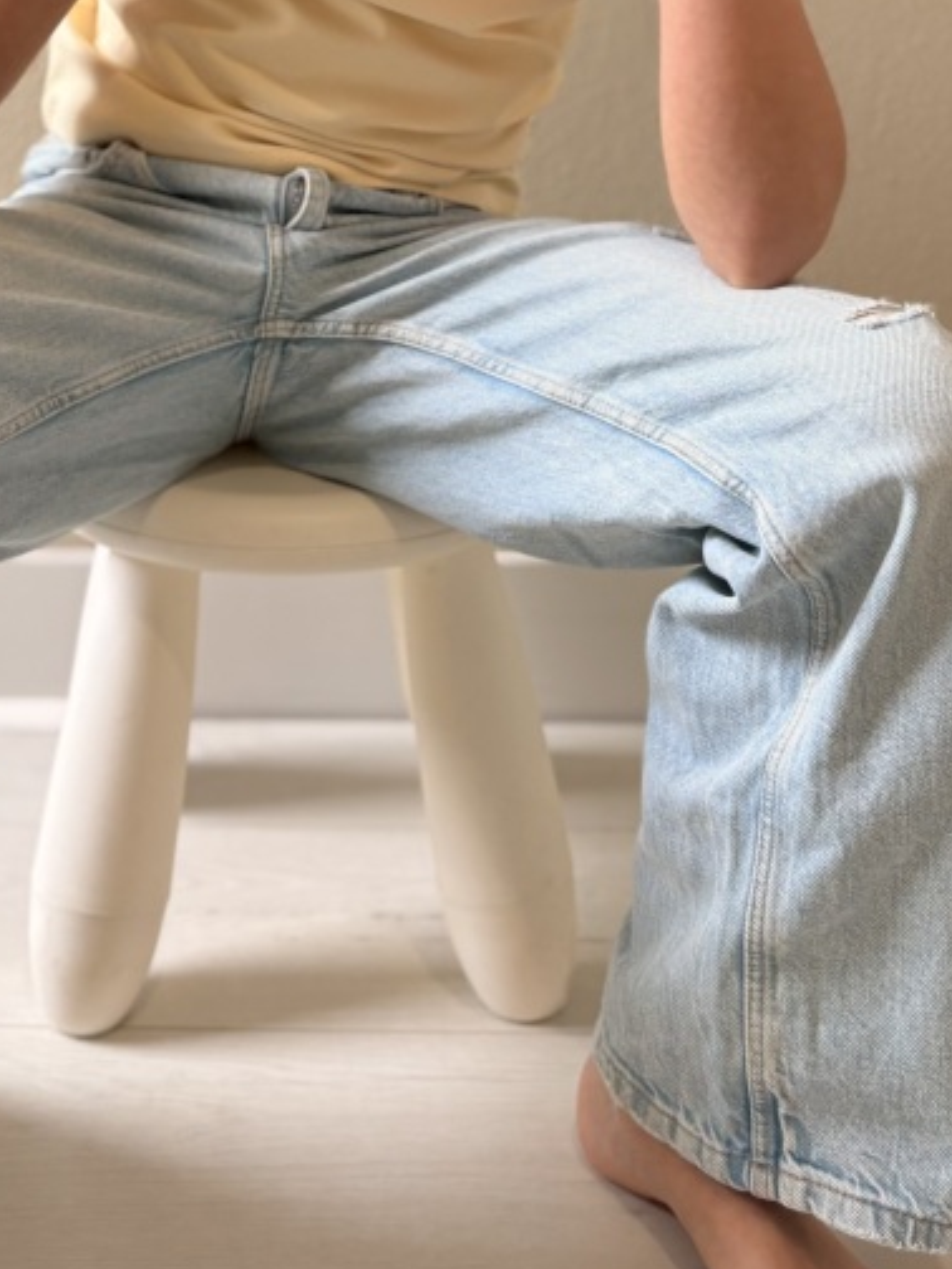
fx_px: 2017
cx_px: 330
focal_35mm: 55
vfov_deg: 33.1
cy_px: 130
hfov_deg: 26.4
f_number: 1.6
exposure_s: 1/106
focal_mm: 5.96
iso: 125
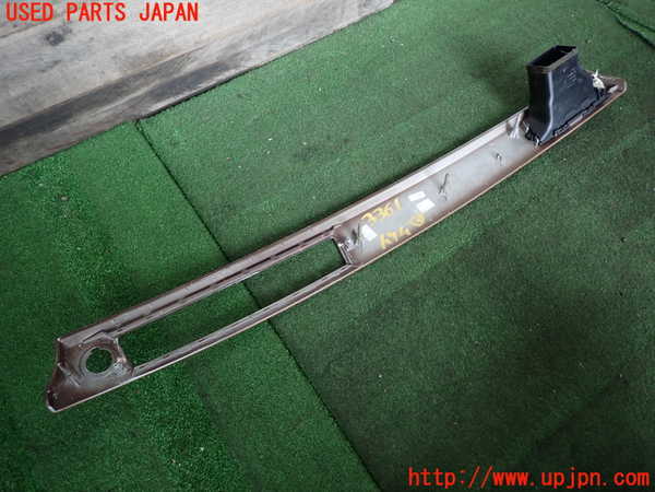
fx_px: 473
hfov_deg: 69.4
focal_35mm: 25
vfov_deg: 54.9
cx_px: 328
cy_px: 246
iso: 200
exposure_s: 1/40
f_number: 2
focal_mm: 4.5
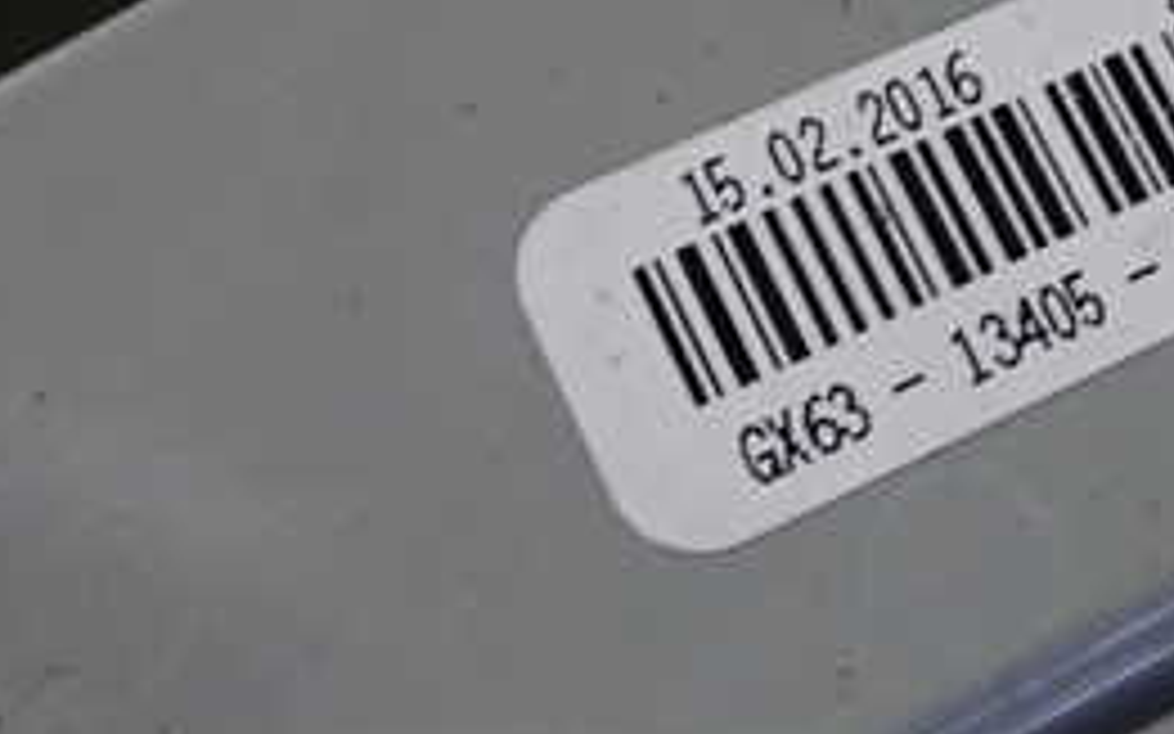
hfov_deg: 26.3
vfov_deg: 17.8
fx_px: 2335
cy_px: 216
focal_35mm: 73
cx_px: 1250
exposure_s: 1/30
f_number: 2.3
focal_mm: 5.4
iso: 320
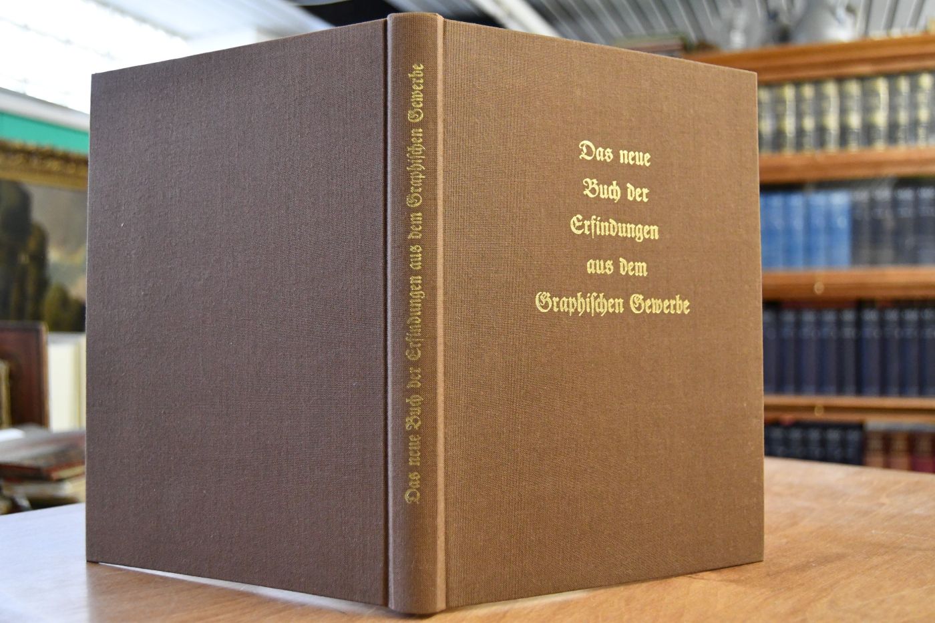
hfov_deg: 55.8
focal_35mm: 34
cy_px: 312
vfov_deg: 38.9
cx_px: 468
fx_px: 883
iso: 3200
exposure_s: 1/125
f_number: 3.8
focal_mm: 23
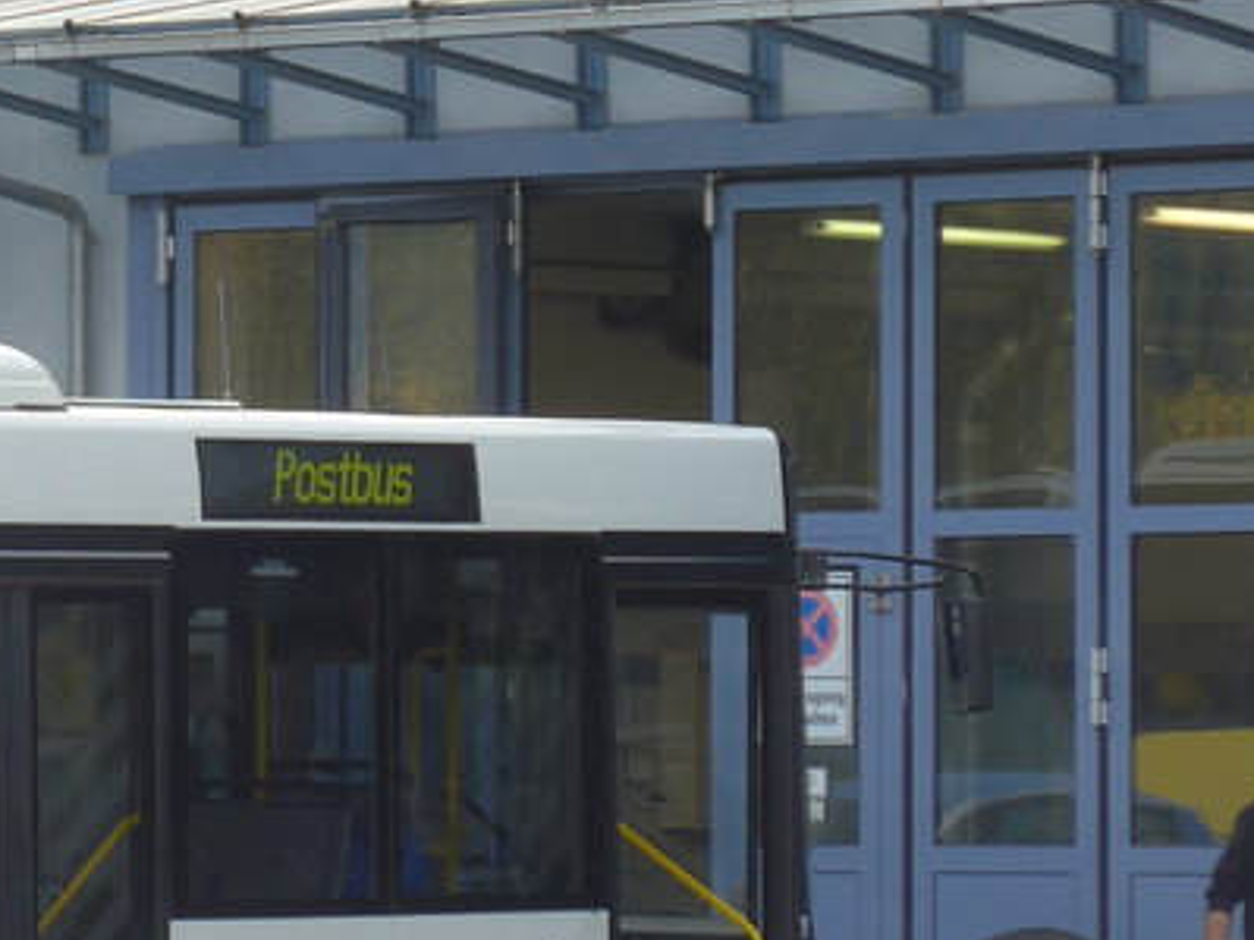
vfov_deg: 4.5
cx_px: -390
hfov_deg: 5.9
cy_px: 302
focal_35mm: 331
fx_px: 11987
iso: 80
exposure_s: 1/125
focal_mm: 21.6
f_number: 4.9
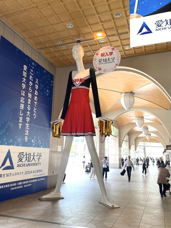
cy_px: 119
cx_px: 79
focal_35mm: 30
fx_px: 198
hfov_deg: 46.8
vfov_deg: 59.9
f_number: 1.6
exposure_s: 1/120
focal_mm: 4.2
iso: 64
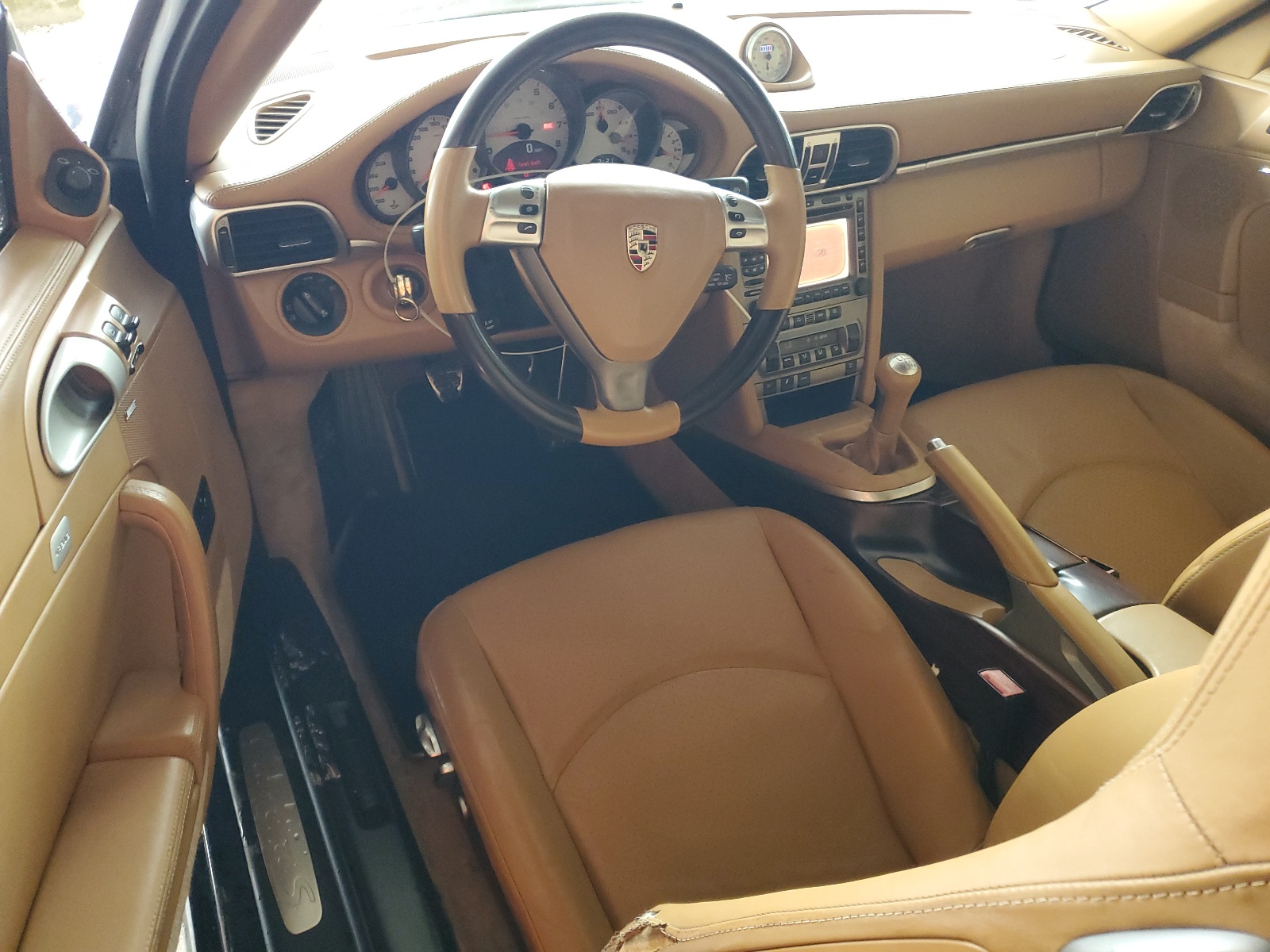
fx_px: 954
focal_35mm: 26
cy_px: 476
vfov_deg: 53.1
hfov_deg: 67.3
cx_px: 635
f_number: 1.5
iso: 330
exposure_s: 1/40
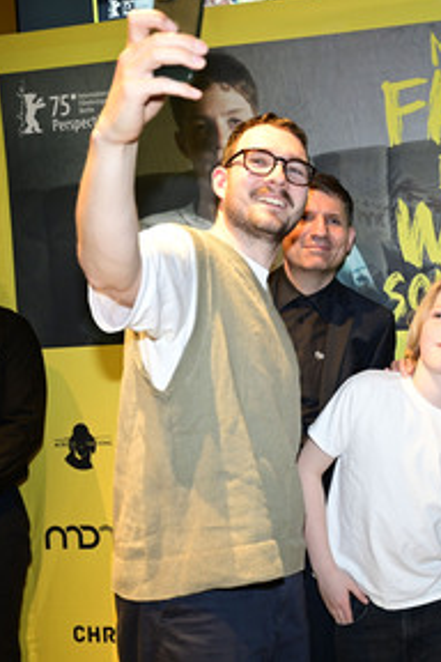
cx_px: 472
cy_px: 320
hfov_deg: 24.9
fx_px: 933
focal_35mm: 51
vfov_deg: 39.0
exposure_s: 1/200
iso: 2000
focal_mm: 32.5
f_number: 4
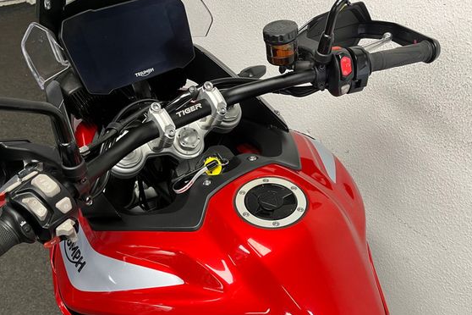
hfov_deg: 60.3
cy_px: 190
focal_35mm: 31
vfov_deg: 42.1
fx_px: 406
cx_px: 230
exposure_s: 1/50
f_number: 1.6
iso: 125
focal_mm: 5.1
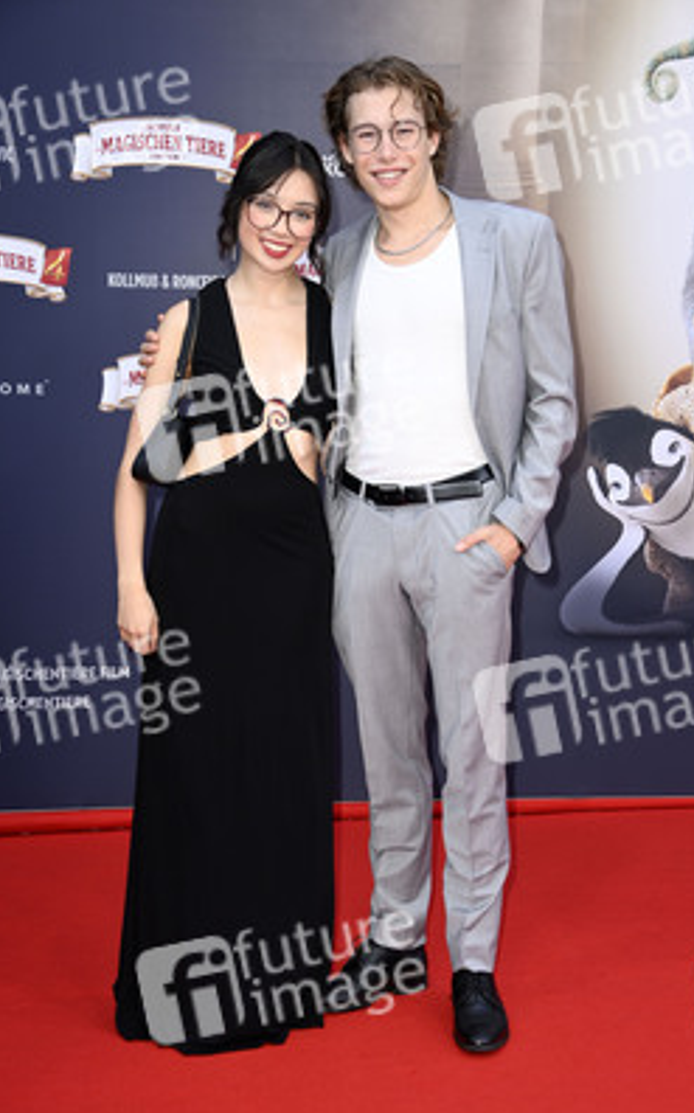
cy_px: 556
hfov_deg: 18.6
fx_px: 2121
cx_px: 362
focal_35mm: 70
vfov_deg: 29.4
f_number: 5.6
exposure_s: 1/250
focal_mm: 68
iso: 640
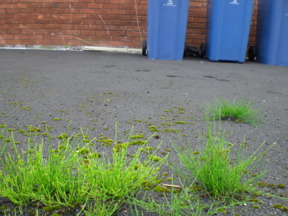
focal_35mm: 38
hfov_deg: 49.0
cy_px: 108
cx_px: 144
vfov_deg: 37.7
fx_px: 316
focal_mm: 6.3
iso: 50
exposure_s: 1/80
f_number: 3.1
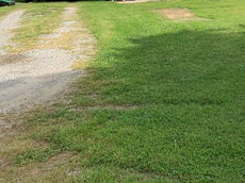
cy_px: -3
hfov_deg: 31.7
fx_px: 410
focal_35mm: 58
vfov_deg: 24.0
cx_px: 219
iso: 25
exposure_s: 1/1845
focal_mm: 4.25
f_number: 1.8
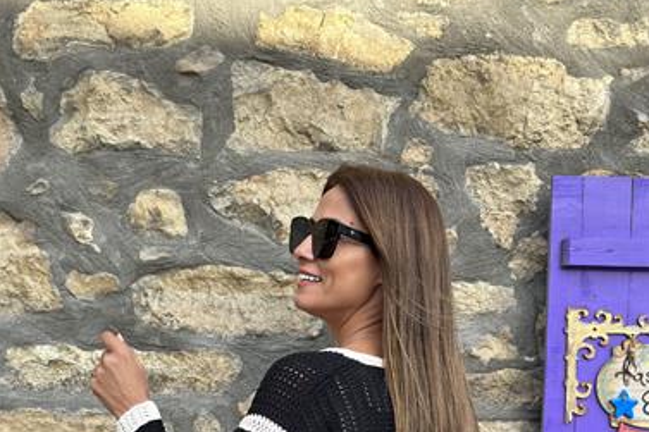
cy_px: 418
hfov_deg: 30.1
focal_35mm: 67
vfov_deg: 19.8
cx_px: 324
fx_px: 1207
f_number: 1.78
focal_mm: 6.86
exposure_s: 1/580
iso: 80
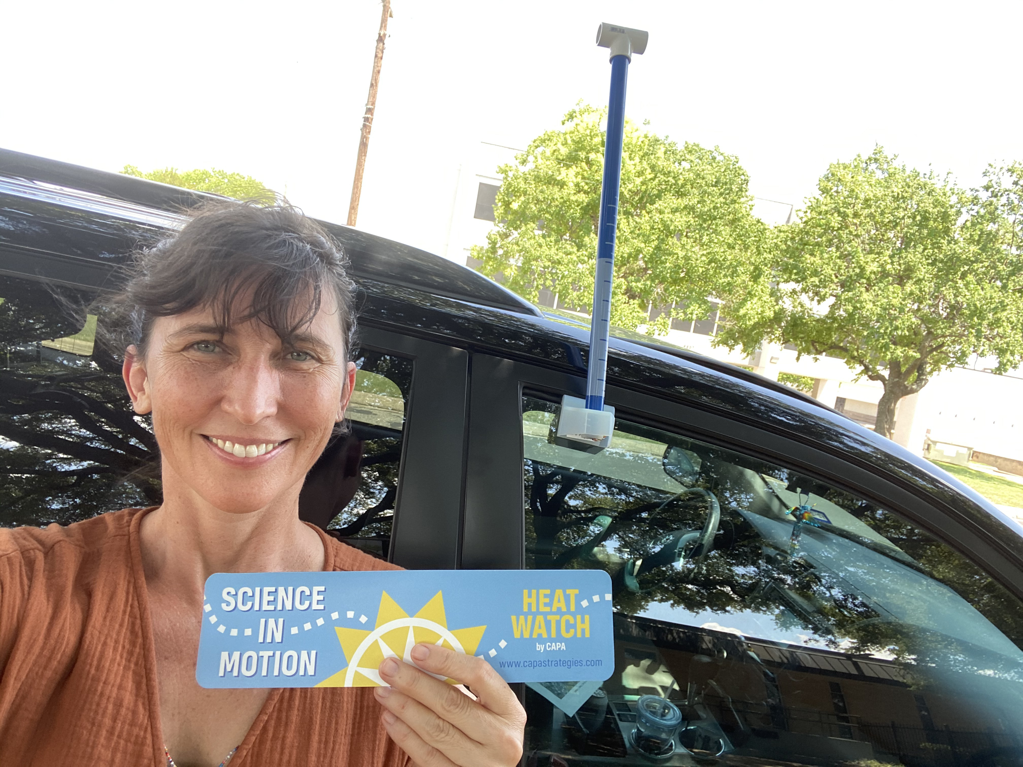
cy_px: 384
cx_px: 512
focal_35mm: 23
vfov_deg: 58.9
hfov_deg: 73.9
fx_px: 680
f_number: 2.2
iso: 64
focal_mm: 2.71
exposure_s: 1/122
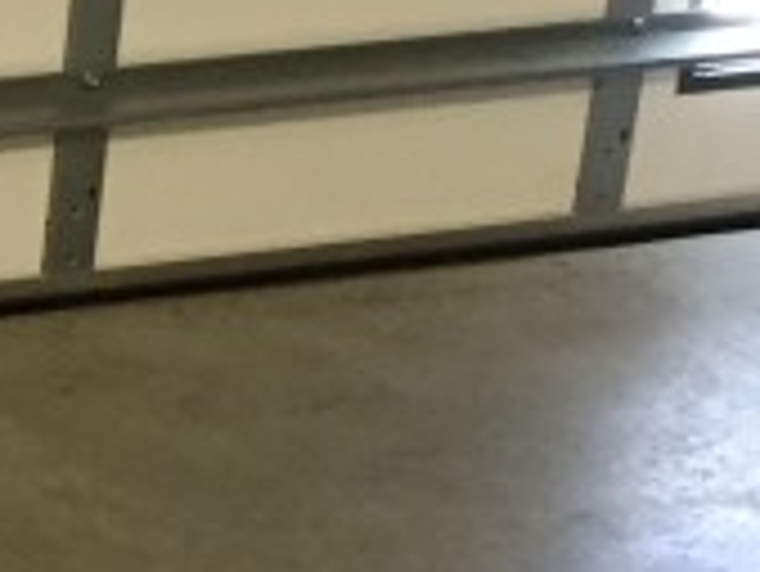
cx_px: -679
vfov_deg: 8.4
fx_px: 3867
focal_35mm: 176
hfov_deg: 10.5
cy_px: 266
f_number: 2.2
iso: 160
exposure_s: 1/30
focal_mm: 4.15
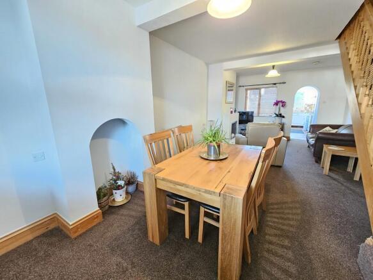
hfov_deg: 106.2
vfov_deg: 89.9
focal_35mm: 13
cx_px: 186
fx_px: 140
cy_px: 140
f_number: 2.2
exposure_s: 1/25
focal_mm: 2.2
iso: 1000
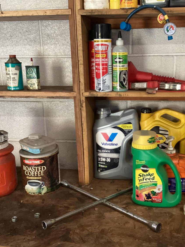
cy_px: 125
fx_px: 299
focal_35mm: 42
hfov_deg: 34.1
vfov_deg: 44.8
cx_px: 120
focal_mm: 3.3
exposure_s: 1/40
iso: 400
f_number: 2.4
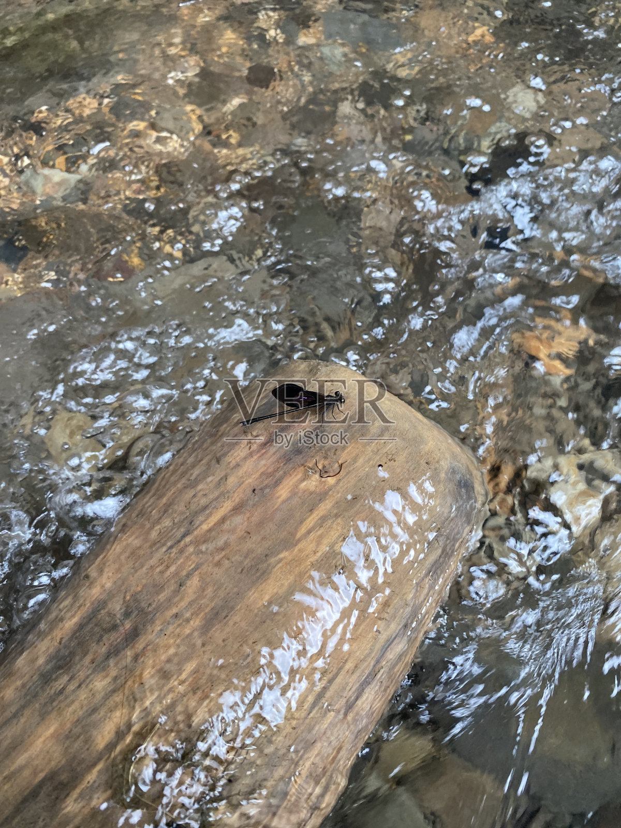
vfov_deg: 67.3
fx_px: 622
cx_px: 310
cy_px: 414
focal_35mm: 26
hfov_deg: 53.1
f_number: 1.8
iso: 100
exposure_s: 1/121
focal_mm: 4.25
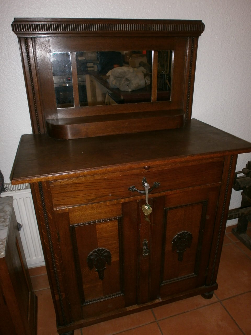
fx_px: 261
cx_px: 126
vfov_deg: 65.3
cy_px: 168
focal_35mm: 27
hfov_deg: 51.4
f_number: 2.9
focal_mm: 4.8
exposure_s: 1/30
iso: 125
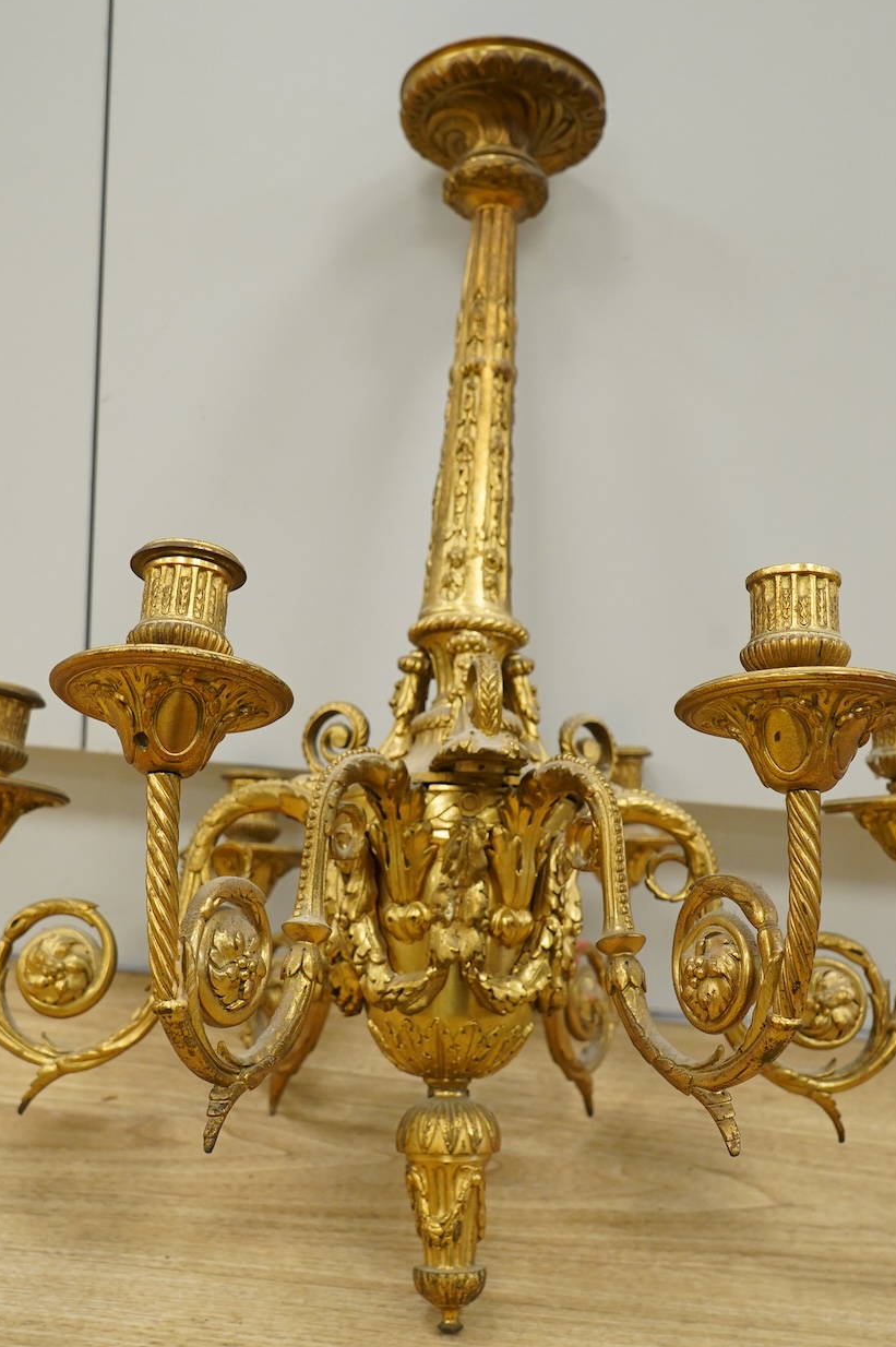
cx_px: 410
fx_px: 1458
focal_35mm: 39
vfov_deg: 49.6
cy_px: 680
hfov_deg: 34.1
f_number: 6.3
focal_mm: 28
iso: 2500
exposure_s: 1/125
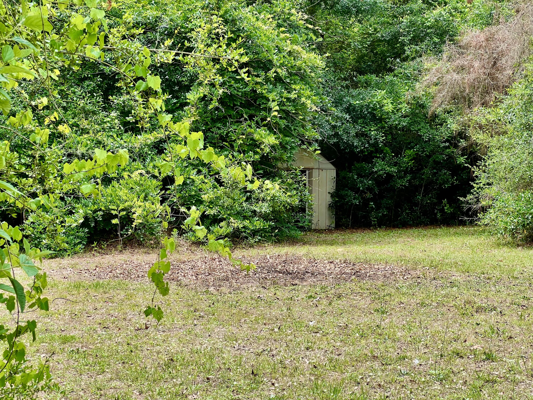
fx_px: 1186
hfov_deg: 25.3
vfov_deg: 19.1
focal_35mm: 77
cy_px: 200
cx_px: 266
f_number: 2.8
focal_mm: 9
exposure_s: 1/148
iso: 32
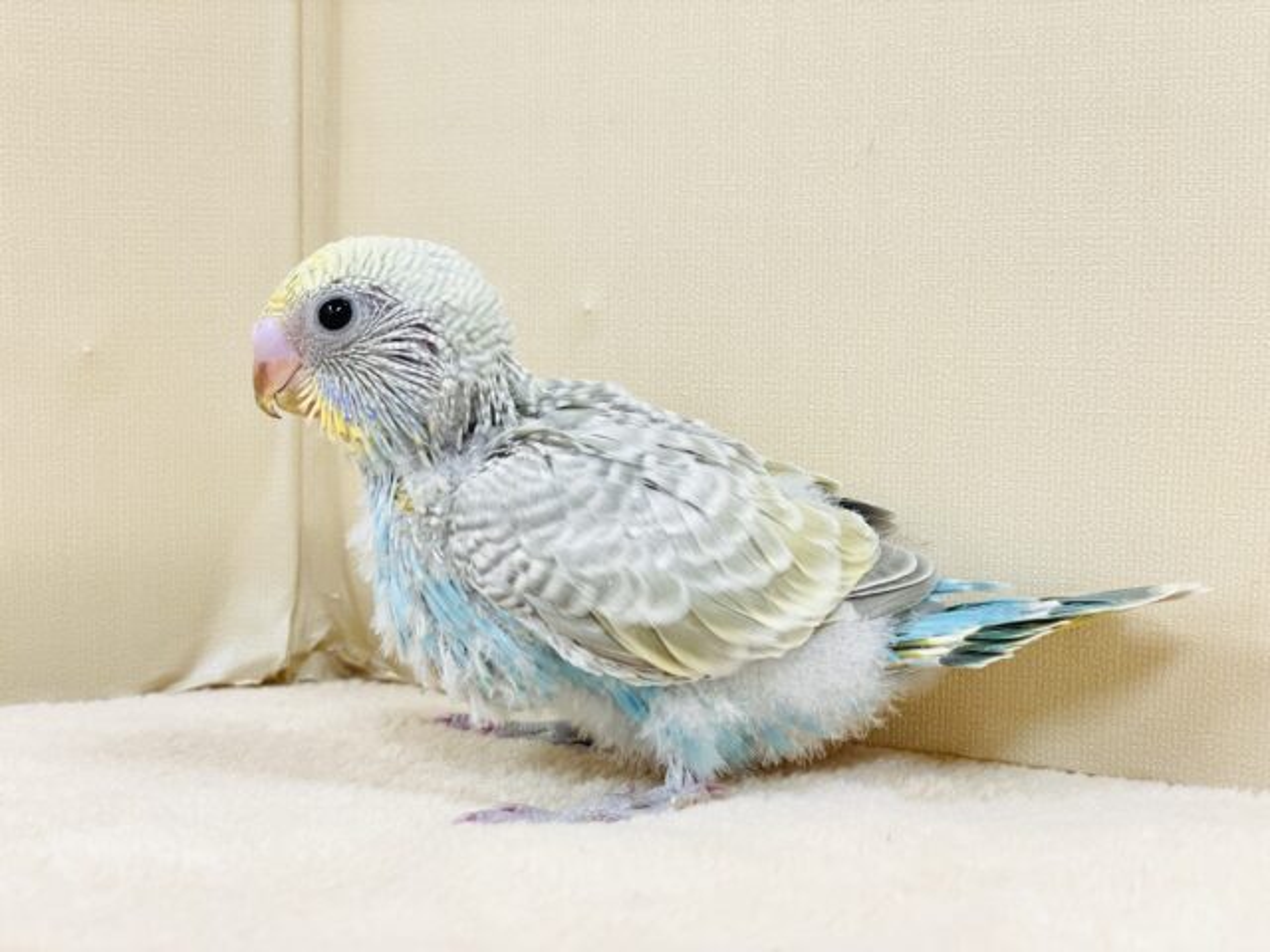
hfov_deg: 36.8
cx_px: 635
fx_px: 1908
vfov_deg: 28.0
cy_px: 476
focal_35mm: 52
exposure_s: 1/99
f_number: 2
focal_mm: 6
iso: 125
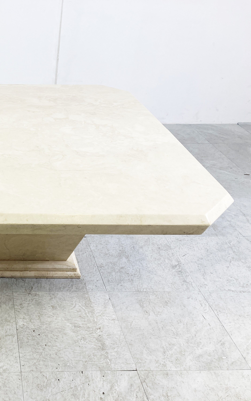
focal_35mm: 40
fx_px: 438
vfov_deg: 49.3
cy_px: 200
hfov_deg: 29.6
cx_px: -7
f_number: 1.8
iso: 40
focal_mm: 3.99
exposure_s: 1/100
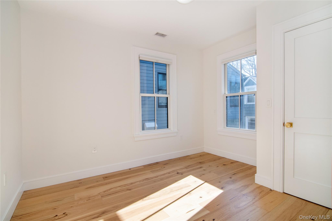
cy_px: 110
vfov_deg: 72.0
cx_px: 166
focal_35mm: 16
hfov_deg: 95.0
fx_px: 152
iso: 640
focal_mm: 11
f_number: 11
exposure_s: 1/100
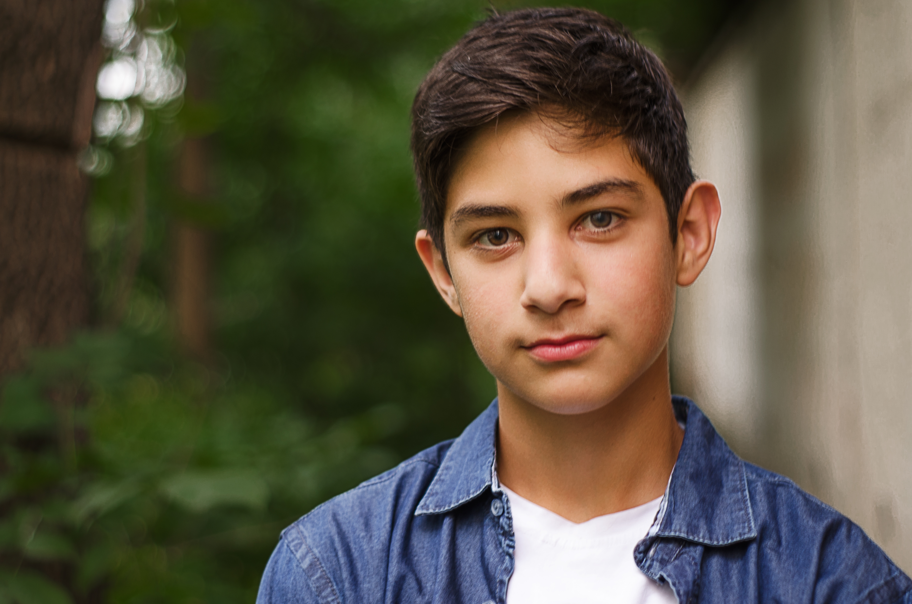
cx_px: 456
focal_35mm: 75
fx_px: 1896
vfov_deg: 18.1
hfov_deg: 27.0
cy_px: 302
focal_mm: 50
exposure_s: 1/20
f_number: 2
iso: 100
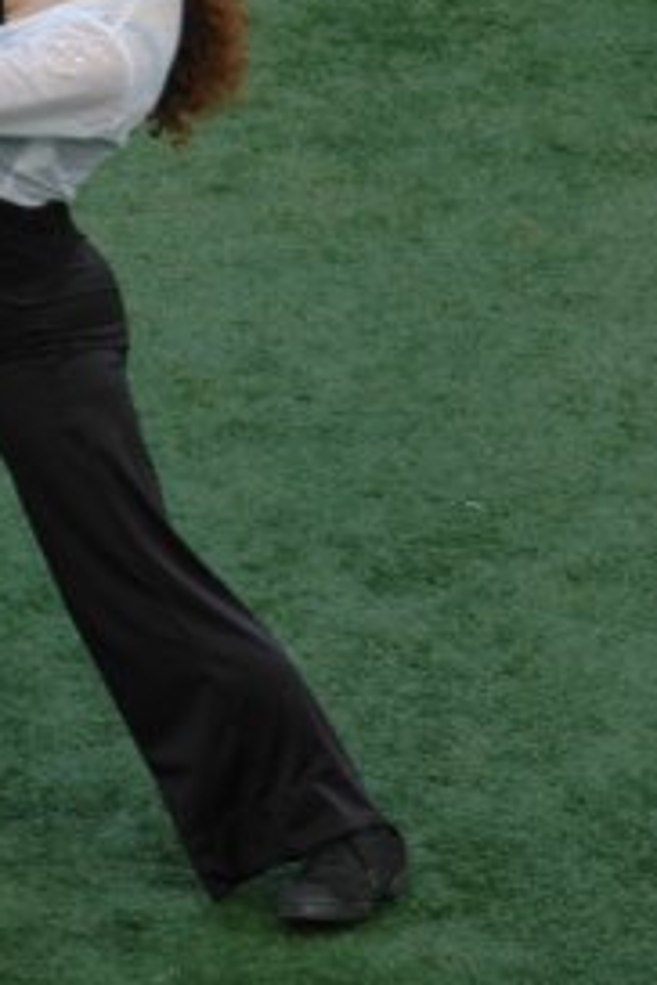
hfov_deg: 1.0
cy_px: 18
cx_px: 45
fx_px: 36077
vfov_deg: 1.6
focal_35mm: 1318
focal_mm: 400
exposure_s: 1/200
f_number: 5.6
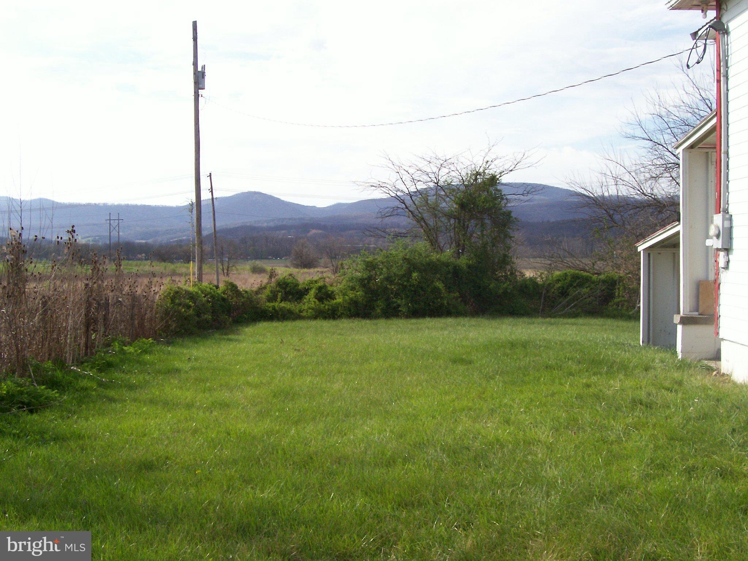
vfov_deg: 34.3
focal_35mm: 42
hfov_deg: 44.8
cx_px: 374
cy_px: 280
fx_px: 908
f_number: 5.6
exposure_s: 1/227
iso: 80
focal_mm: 7
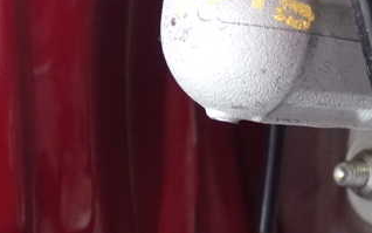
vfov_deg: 14.5
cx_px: 339
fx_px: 892
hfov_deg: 22.9
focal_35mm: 88
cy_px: -29
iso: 1600
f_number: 2.9
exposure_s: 1/80
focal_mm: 7.84
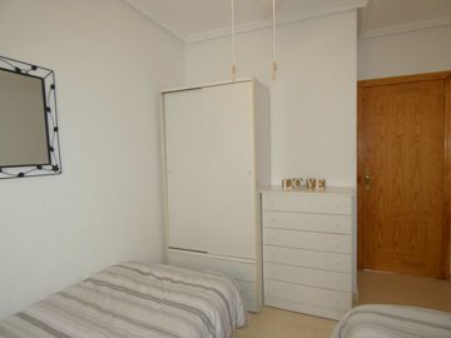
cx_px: 226
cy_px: 169
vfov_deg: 66.0
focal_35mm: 20
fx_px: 261
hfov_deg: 81.7
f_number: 2.8
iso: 160
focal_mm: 3.6
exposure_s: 1/60
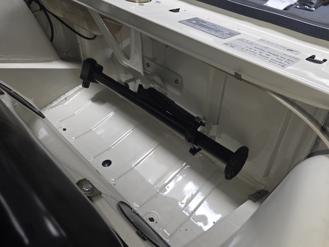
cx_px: 190
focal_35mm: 27
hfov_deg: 65.0
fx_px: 257
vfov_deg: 51.3
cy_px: 132
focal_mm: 5.4
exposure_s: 1/60
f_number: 1.8
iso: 200
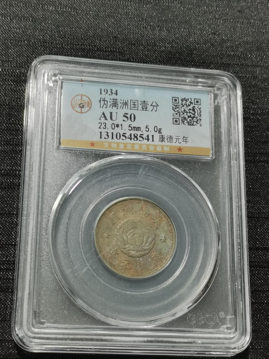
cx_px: 134
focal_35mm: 66
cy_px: 180
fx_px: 684
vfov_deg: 29.4
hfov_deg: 22.3
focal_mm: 5.58
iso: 80
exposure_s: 1/100
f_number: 1.8
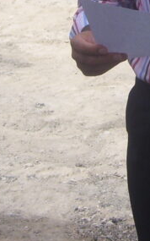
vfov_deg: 12.6
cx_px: 136
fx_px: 1073
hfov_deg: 8.0
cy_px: -19
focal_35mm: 164
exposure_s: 1/500
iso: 80
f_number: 5.6
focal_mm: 7.6
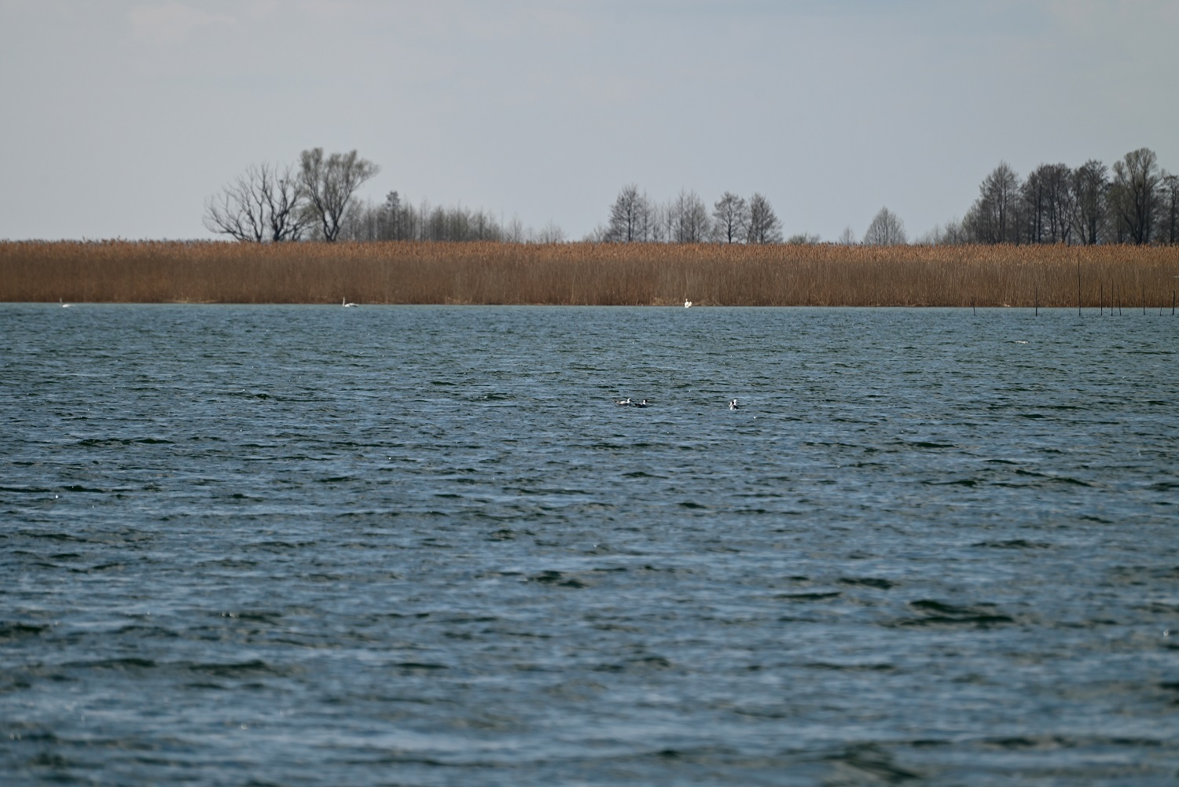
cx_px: 590
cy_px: 394
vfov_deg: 4.6
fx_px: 9827
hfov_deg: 6.9
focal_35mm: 300
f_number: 5.6
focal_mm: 300
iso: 140
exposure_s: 1/1000
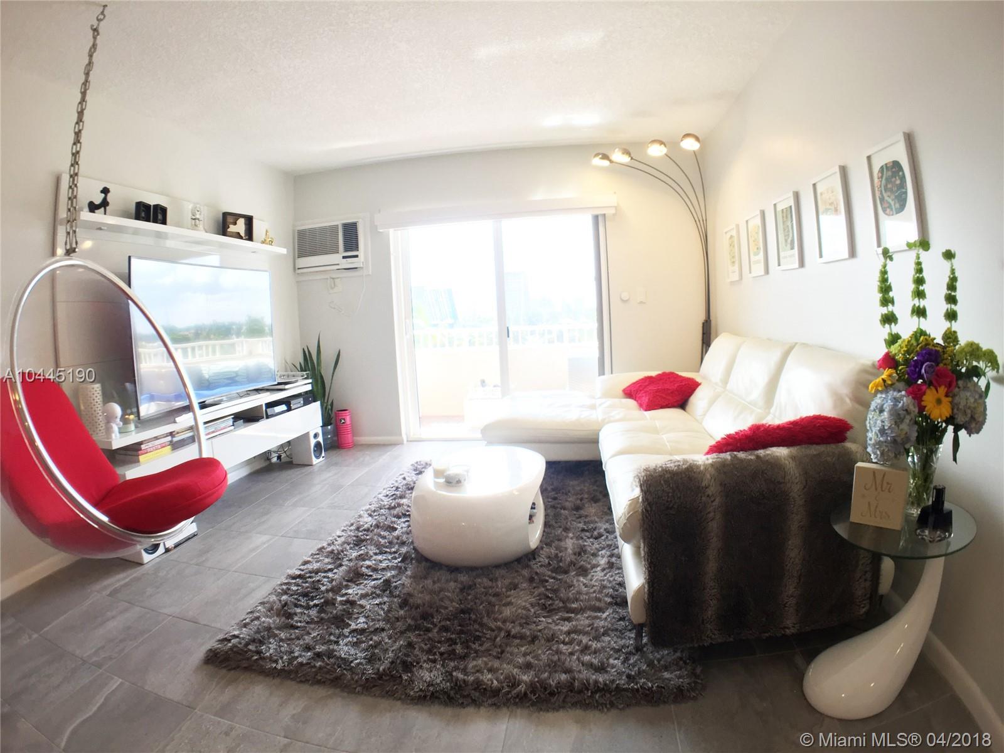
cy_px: 376
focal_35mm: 29
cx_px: 502
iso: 40
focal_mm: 4.15
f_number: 2.2
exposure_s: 1/30
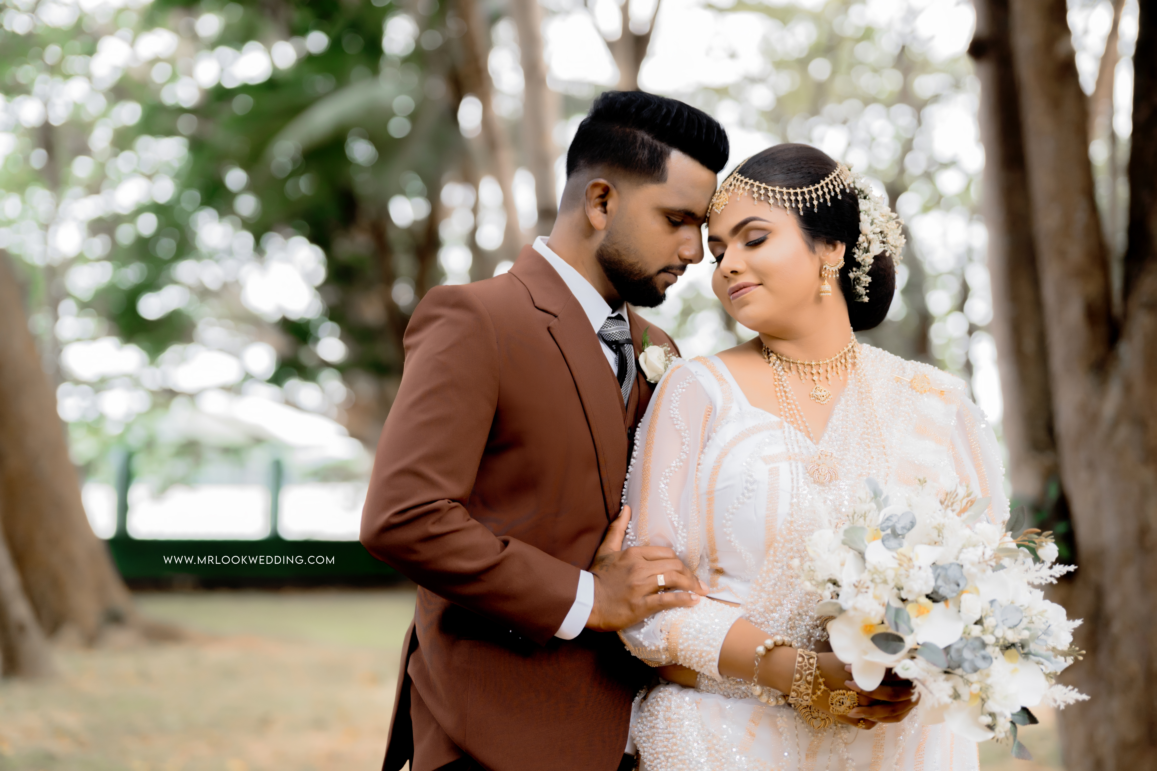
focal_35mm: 75
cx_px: 578
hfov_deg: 27.0
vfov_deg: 18.2
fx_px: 2410
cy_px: 386
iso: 500
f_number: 2.5
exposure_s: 1/400
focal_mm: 75
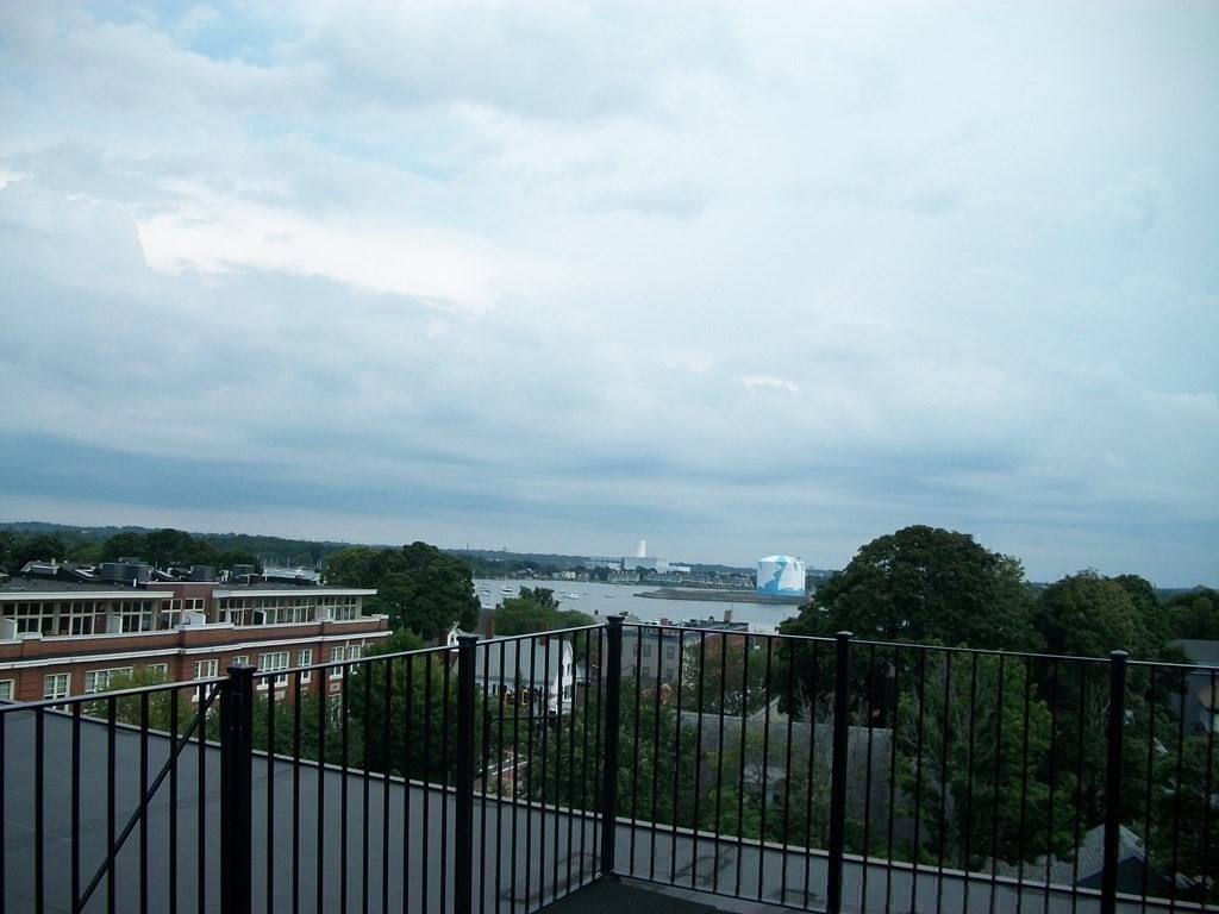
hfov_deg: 56.8
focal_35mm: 32
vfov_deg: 44.2
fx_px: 1127
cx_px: 610
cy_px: 457
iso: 80
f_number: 2.9
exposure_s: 1/640
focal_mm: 5.7
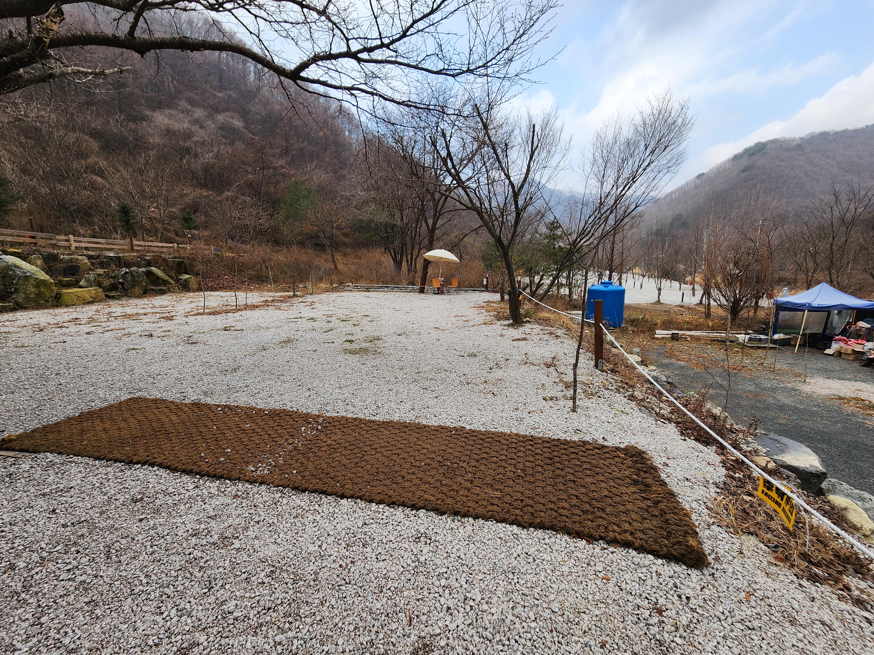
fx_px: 328
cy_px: 328
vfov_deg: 89.9
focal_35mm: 13
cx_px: 437
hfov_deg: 106.2
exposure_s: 1/528
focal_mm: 2.2
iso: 50
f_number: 2.2
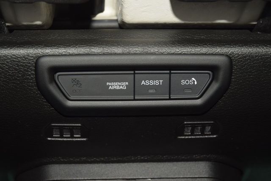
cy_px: 90
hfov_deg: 24.2
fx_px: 632
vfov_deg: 16.3
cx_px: 136
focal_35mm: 84
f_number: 8
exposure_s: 1/125
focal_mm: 56
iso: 100
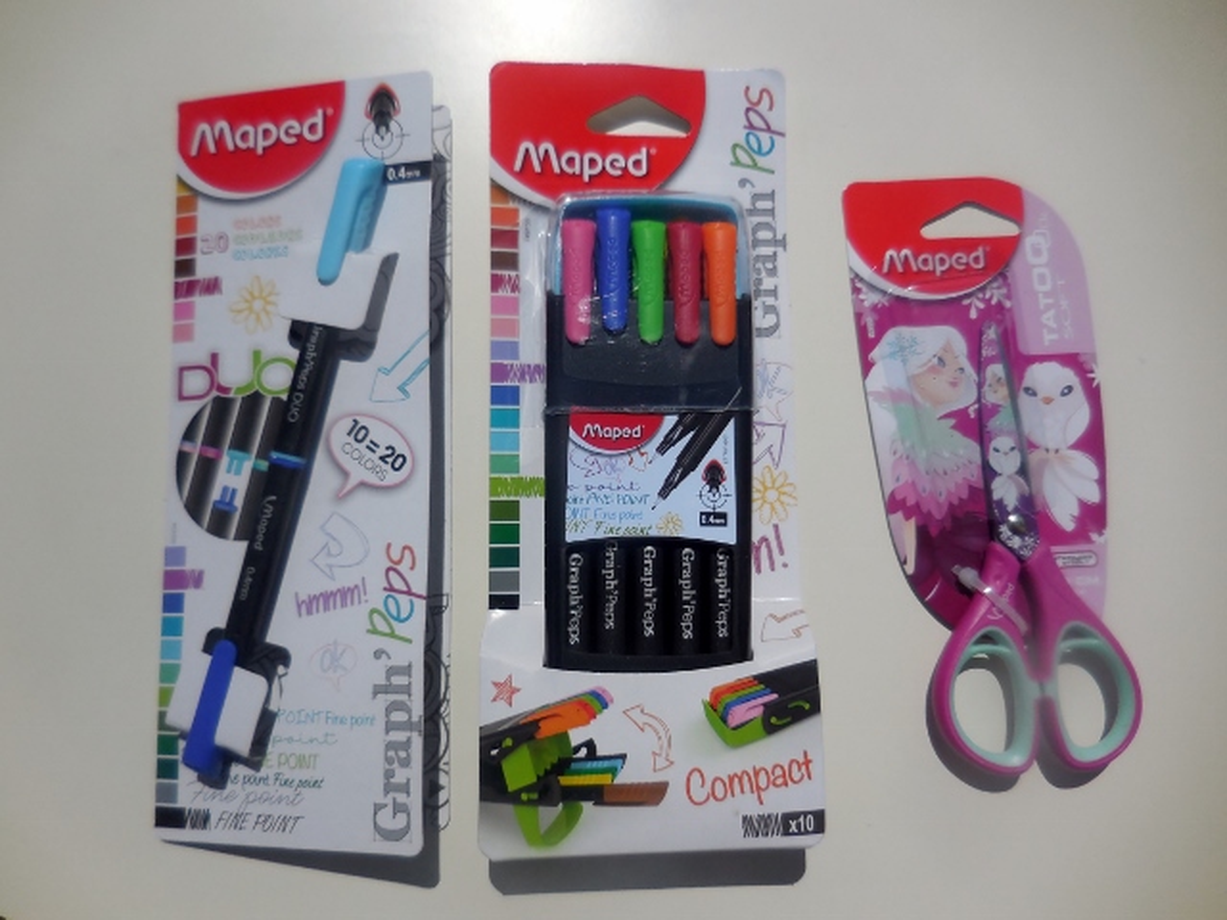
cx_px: 614
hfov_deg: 69.4
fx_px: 886
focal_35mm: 25
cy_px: 460
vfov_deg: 54.9
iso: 125
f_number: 6.6
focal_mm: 4.5
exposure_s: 1/2000
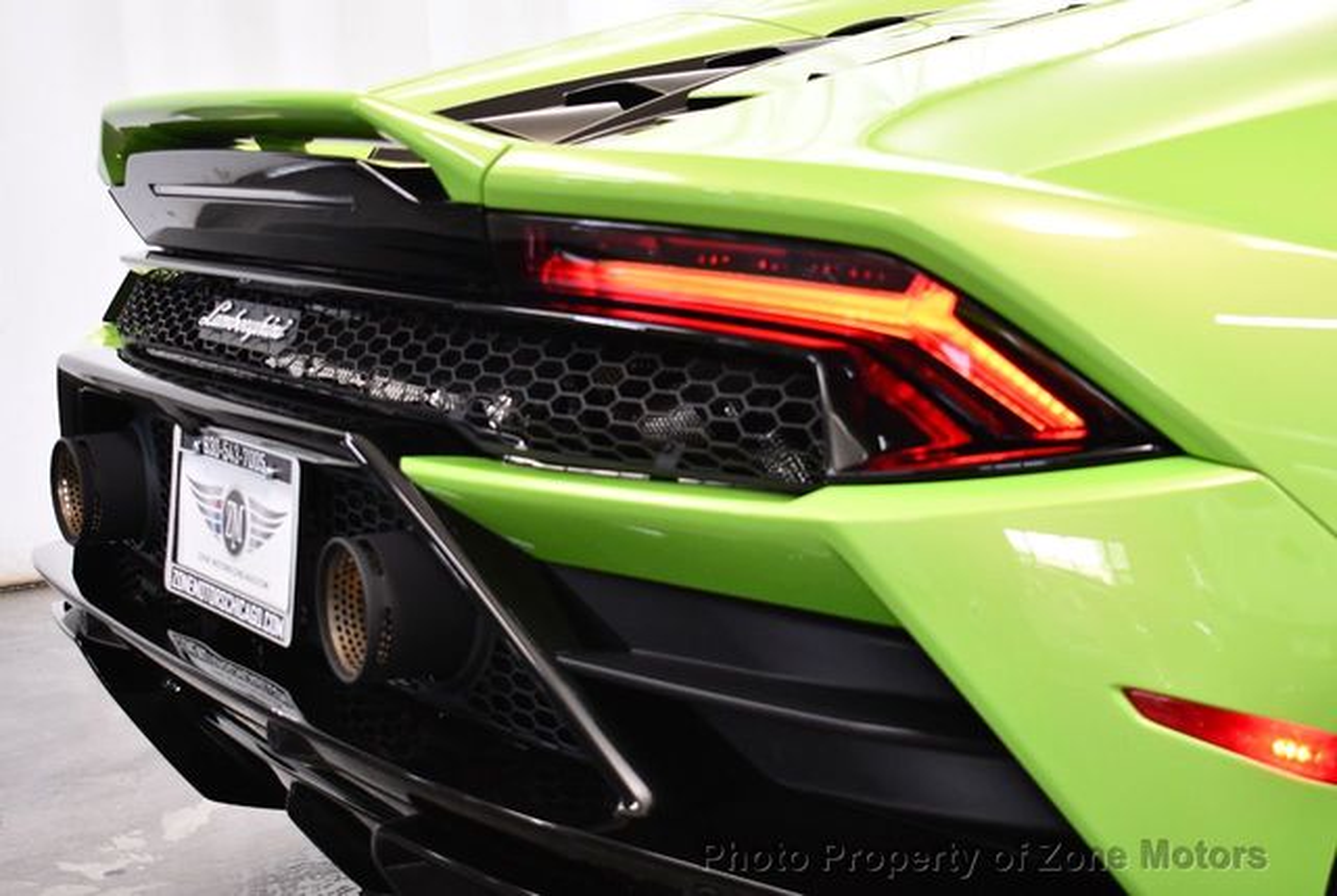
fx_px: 2381
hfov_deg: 31.4
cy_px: 448
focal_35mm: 64
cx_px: 668
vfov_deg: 21.3
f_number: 4.5
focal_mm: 32
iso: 1600
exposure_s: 1/125
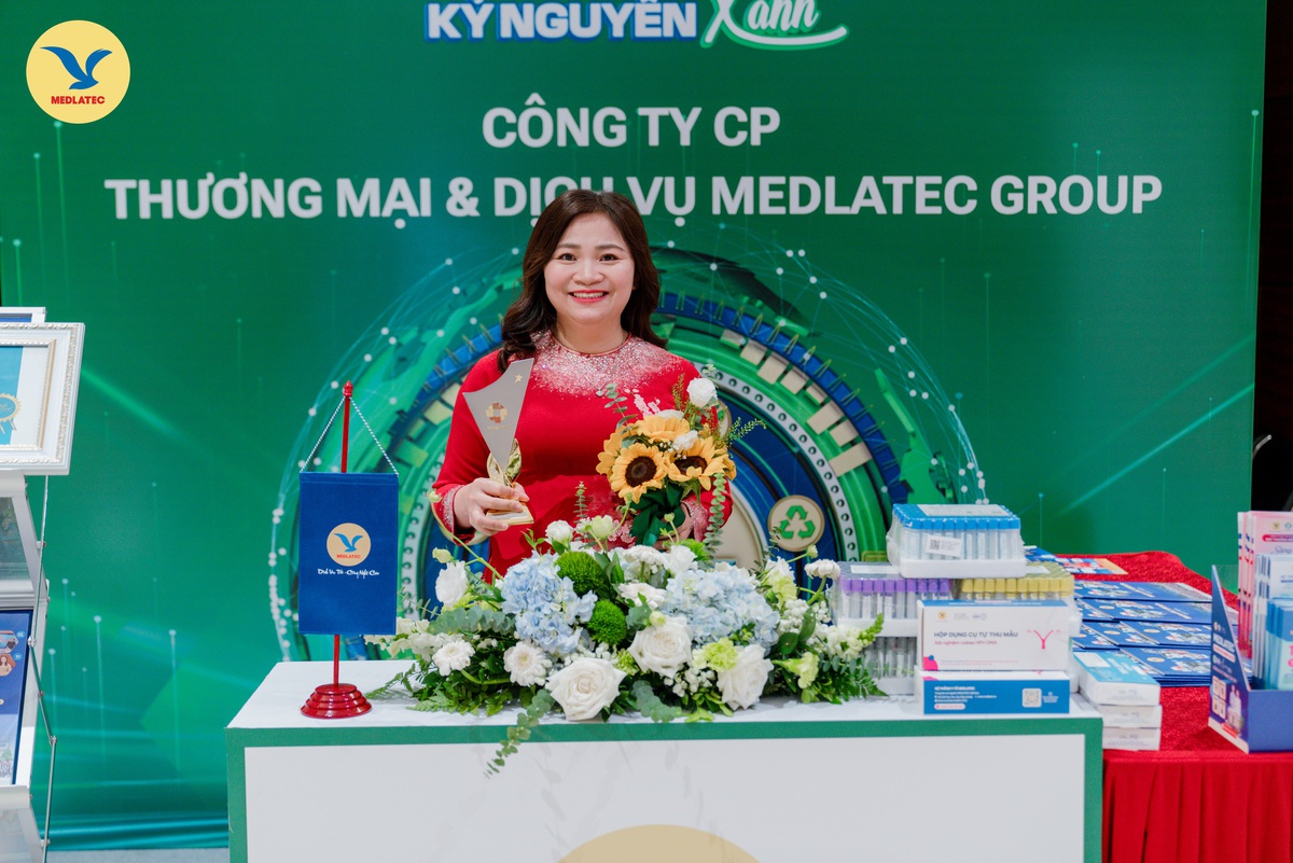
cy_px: 432
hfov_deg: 39.6
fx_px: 1796
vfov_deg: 27.0
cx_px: 646
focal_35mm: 50
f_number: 2.8
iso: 2000
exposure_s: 1/100
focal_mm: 50
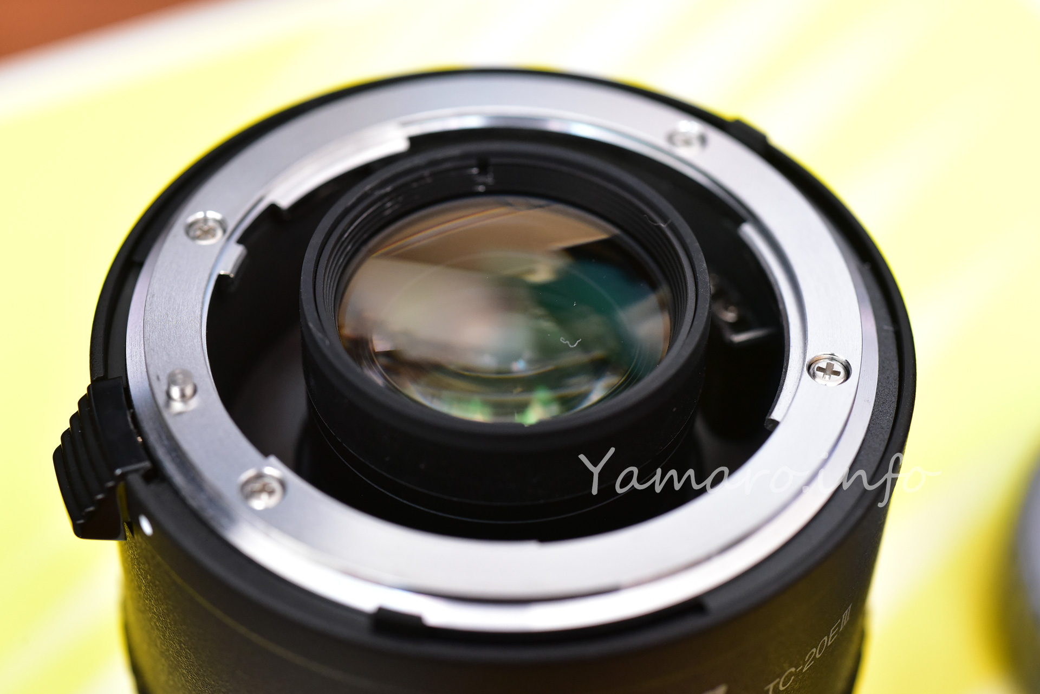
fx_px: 1734
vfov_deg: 22.6
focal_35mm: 60
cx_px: 520
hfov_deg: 33.4
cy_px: 347
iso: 2200
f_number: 8
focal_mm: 60
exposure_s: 1/60
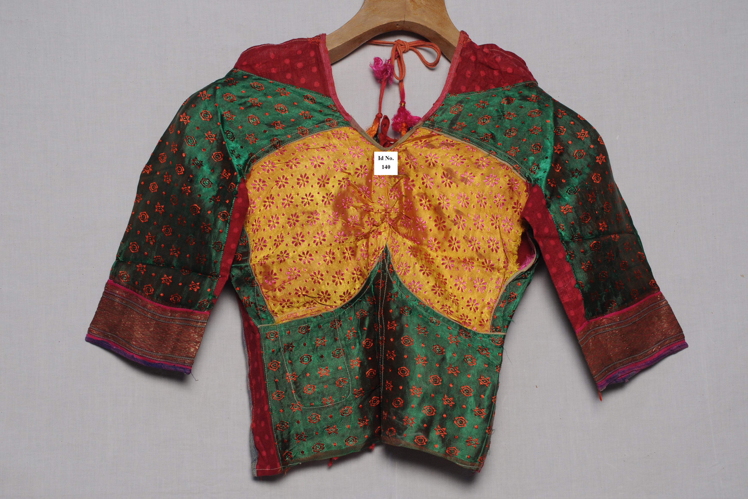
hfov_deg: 21.7
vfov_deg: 14.5
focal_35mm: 94
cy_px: 251
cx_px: 370
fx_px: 1953
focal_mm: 62
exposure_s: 1/8
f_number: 11
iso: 400
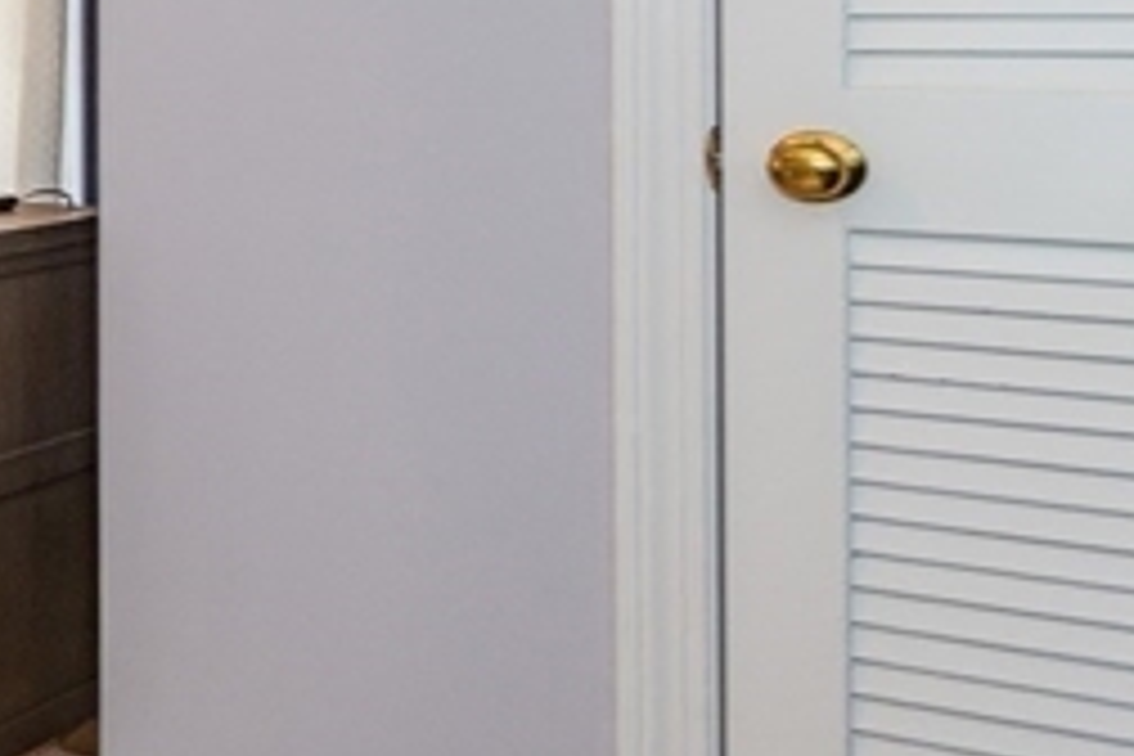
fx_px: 2047
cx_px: -1125
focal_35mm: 65
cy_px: -29
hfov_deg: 19.0
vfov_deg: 20.2
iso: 320
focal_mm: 16
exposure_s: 1/5
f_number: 7.1
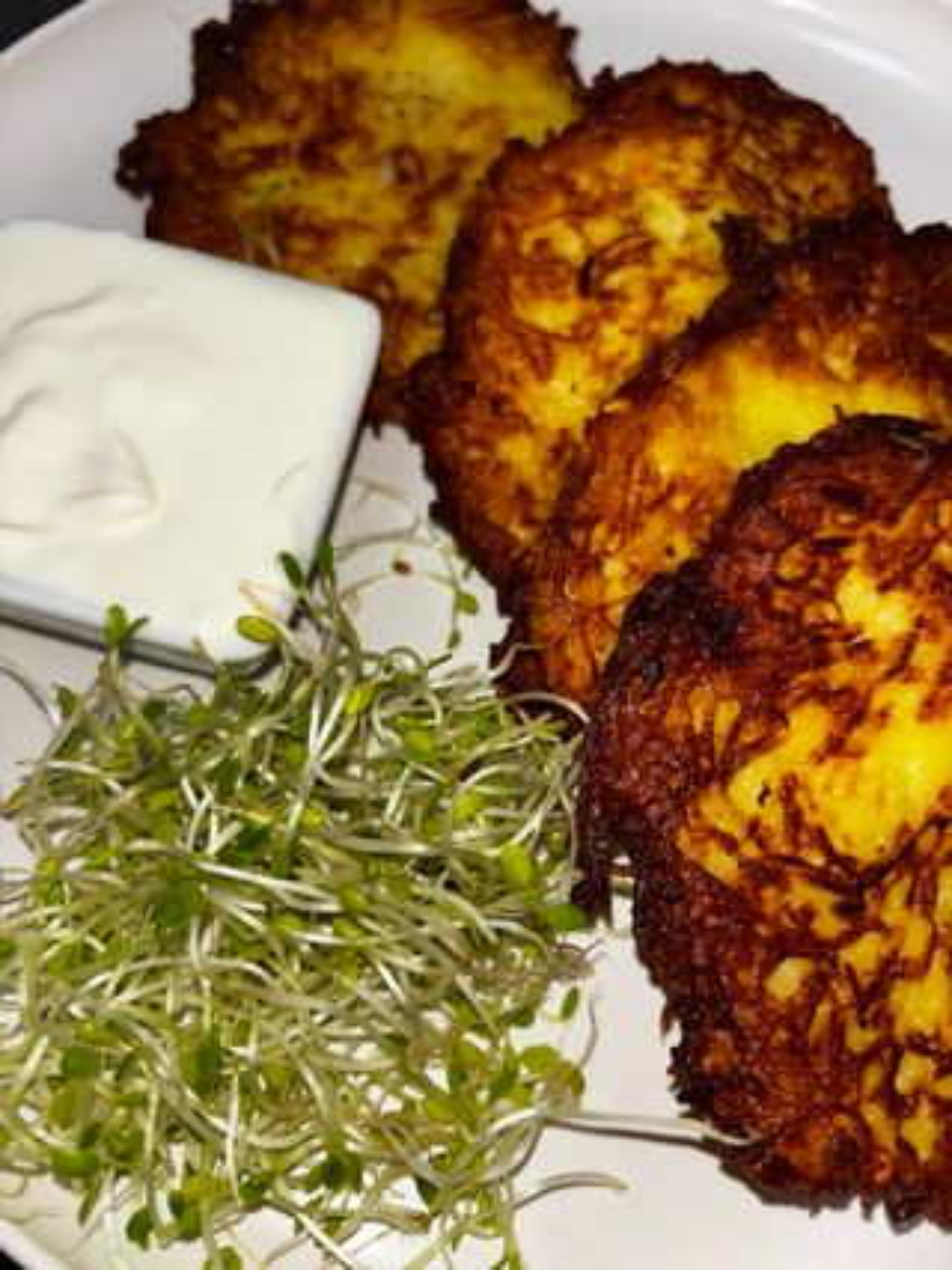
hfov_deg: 53.0
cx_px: 476
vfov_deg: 67.3
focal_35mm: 26
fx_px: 954
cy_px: 635
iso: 40
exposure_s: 1/72
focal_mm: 5.96
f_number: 1.6
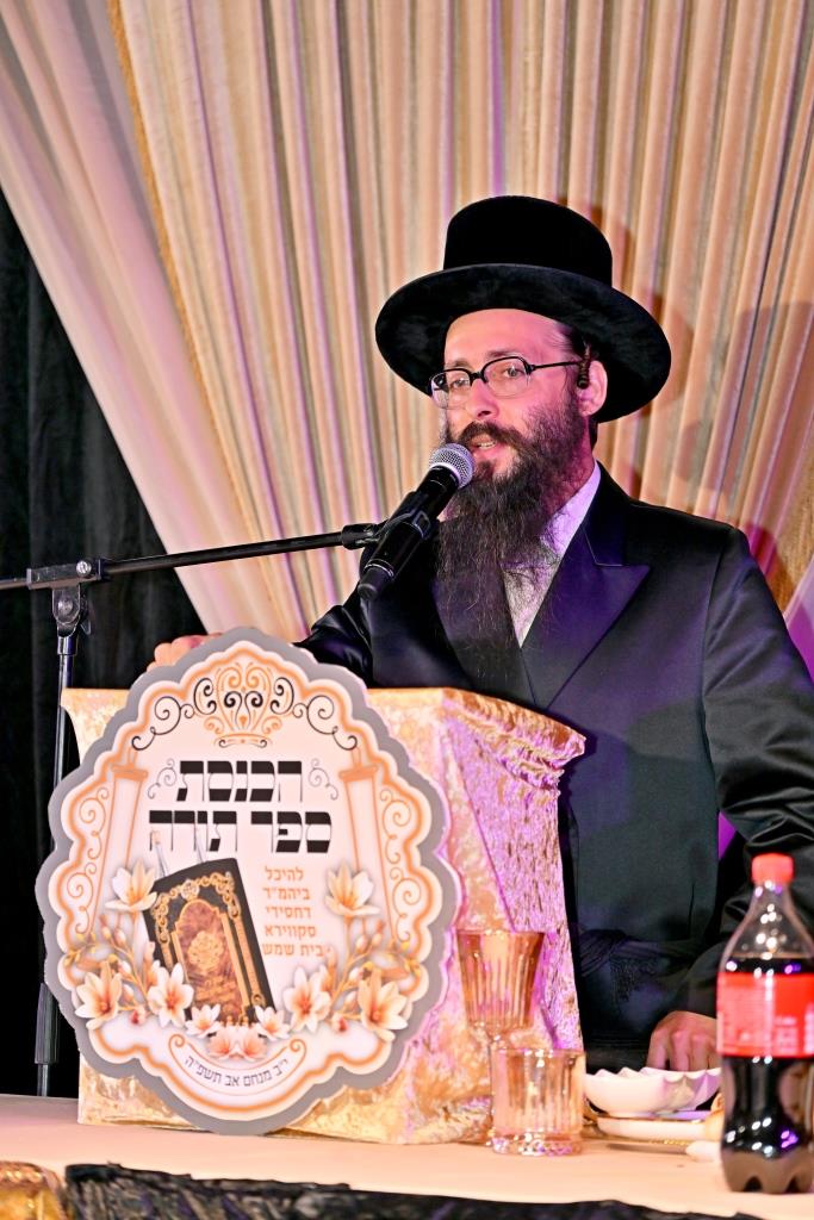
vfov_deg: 18.6
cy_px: 610
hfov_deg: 12.5
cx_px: 407
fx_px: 3729
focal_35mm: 110
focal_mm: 110
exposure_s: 1/160
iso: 400
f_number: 4
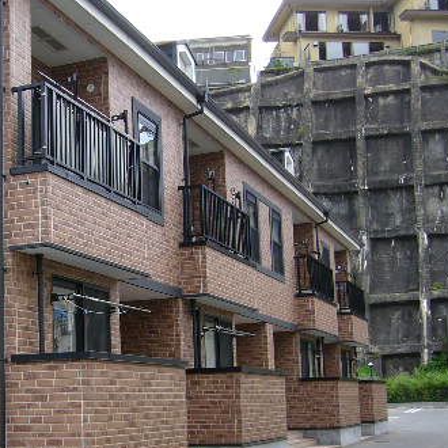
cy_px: 272
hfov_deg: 28.1
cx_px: 96
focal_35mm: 60
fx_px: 879
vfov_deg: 28.5
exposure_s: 1/320
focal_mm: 5.8
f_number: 2.8
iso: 80
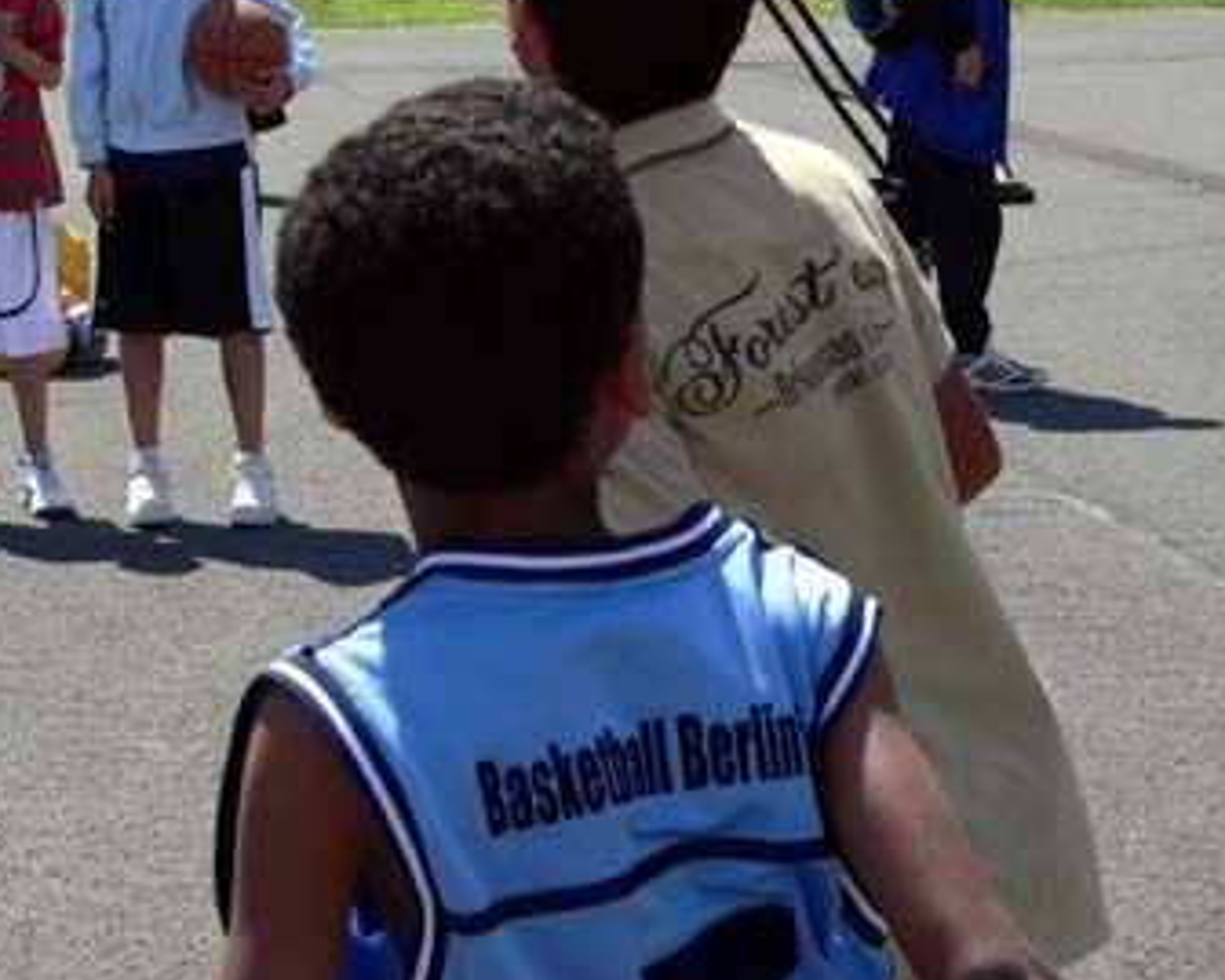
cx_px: 565
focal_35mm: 115
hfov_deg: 16.7
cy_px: 561
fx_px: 4171
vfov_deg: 13.4
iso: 80
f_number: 4
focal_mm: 14.6
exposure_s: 1/640
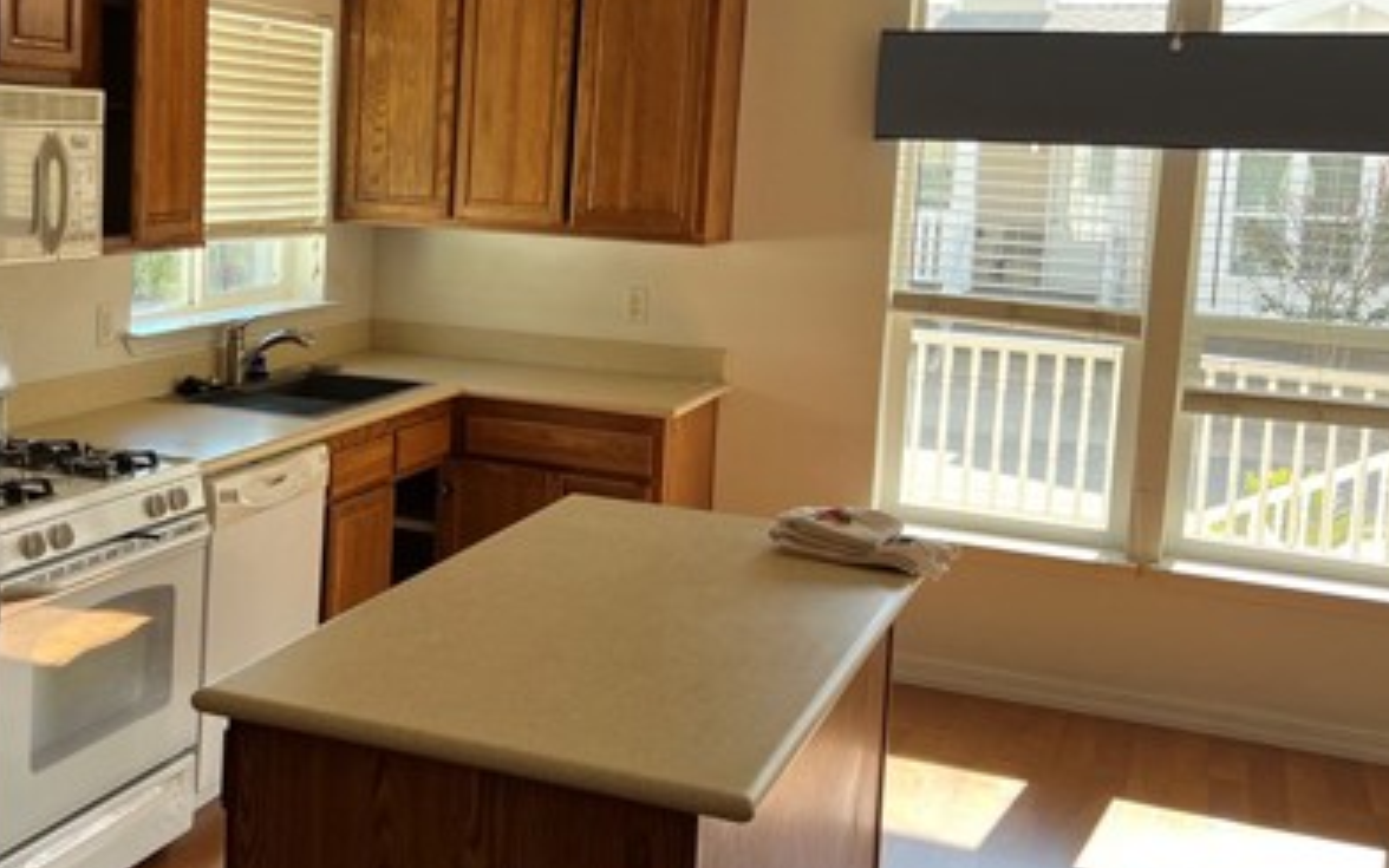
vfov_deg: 28.4
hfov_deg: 43.4
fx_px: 1703
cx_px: 415
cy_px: 298
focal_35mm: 45
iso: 40
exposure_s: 1/161
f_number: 1.5
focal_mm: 5.7
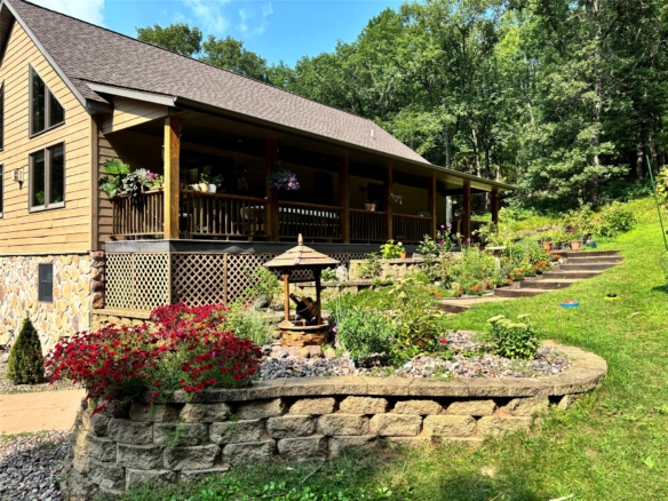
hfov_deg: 67.3
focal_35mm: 26
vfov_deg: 53.1
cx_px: 334
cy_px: 250
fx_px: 502
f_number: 1.6
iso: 50
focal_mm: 5.96
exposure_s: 1/1311
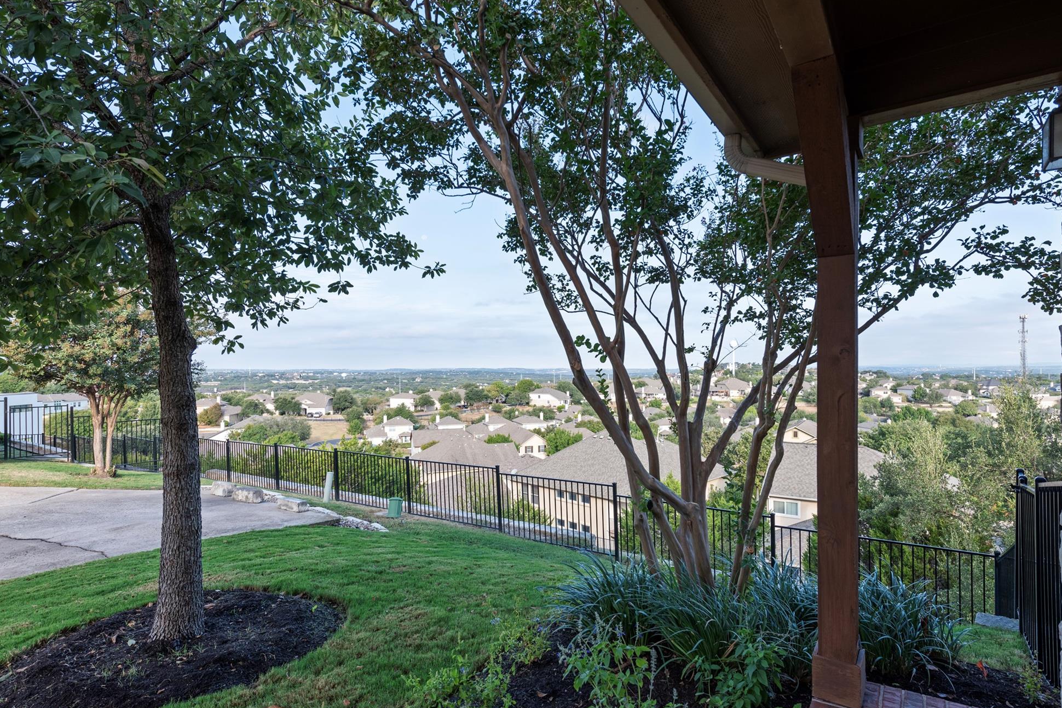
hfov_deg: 86.9
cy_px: 370
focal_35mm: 19
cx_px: 543
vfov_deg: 64.5
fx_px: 561
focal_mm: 18
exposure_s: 1/125
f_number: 8
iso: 400
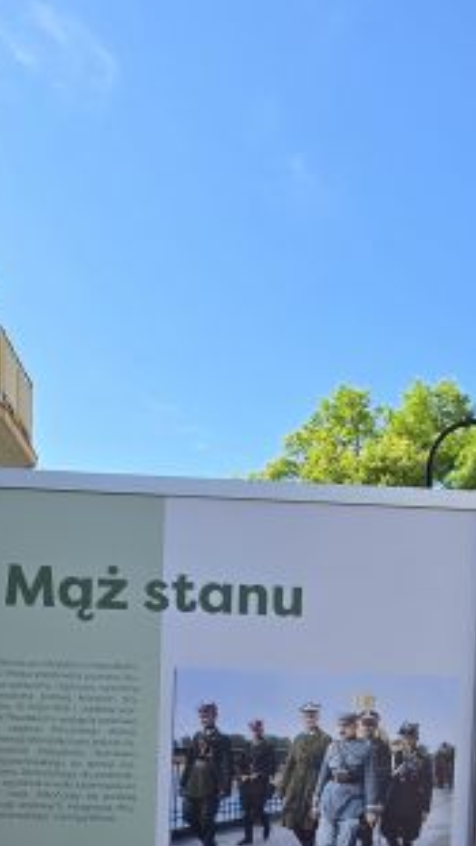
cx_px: 199
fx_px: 785
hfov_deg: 33.7
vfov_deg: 47.9
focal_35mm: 35
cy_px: 827
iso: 50
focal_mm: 2.2
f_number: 2.2
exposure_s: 1/976
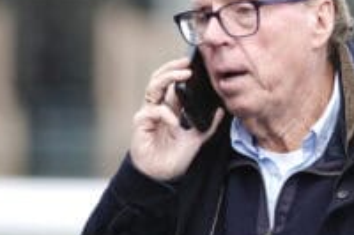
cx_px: 262
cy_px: 140
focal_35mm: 420
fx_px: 4127
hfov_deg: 4.9
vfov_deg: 3.3
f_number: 1.8
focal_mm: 200
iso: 200
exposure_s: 1/800
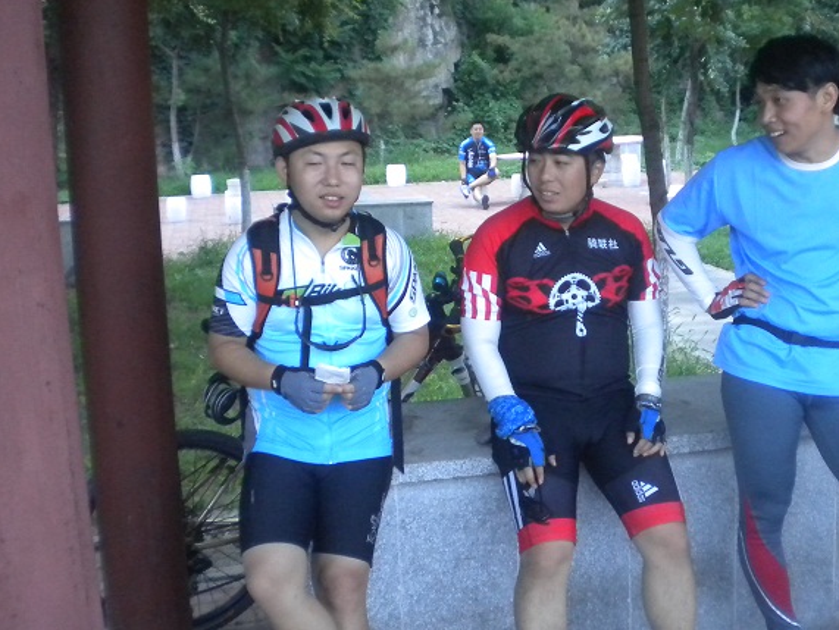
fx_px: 1188
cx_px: 538
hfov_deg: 38.6
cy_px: 322
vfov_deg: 29.7
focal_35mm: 49
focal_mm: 6.3
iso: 400
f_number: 3.1
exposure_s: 1/284
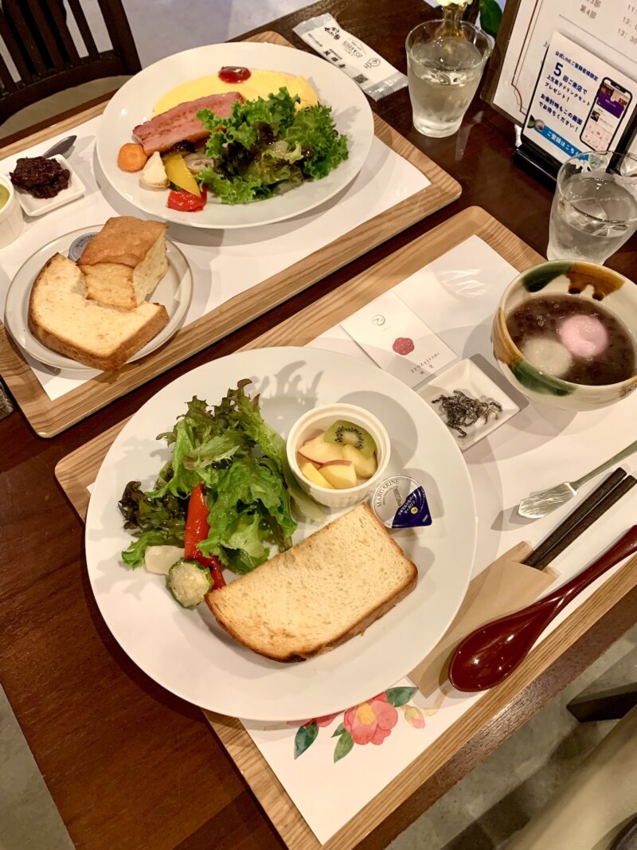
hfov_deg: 53.1
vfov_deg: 67.3
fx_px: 638
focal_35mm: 26
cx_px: 318
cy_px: 425
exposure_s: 1/33
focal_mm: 4.25
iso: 400
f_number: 1.8
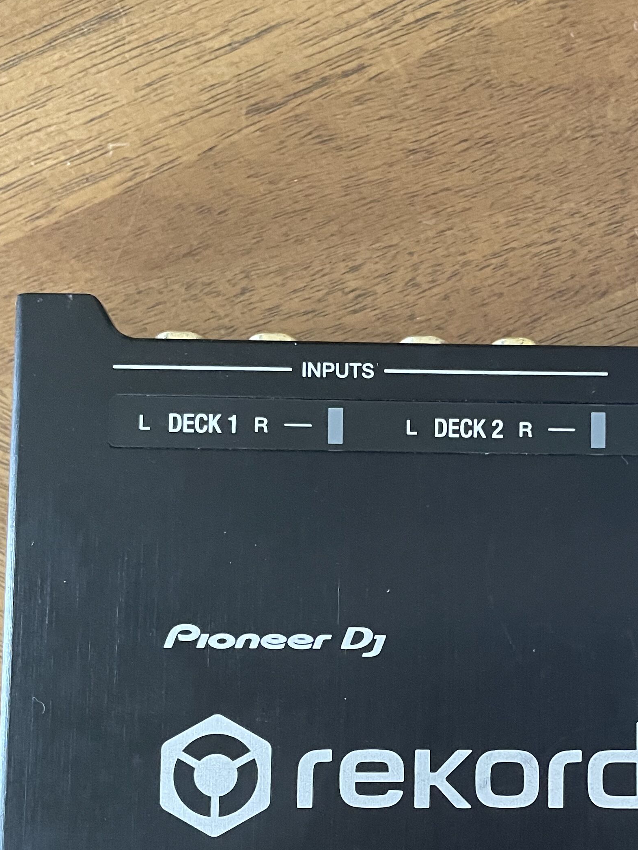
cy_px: 665
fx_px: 1229
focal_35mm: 50
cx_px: 533
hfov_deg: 28.3
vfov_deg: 37.0
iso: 500
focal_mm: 4.2
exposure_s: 1/47
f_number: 1.6
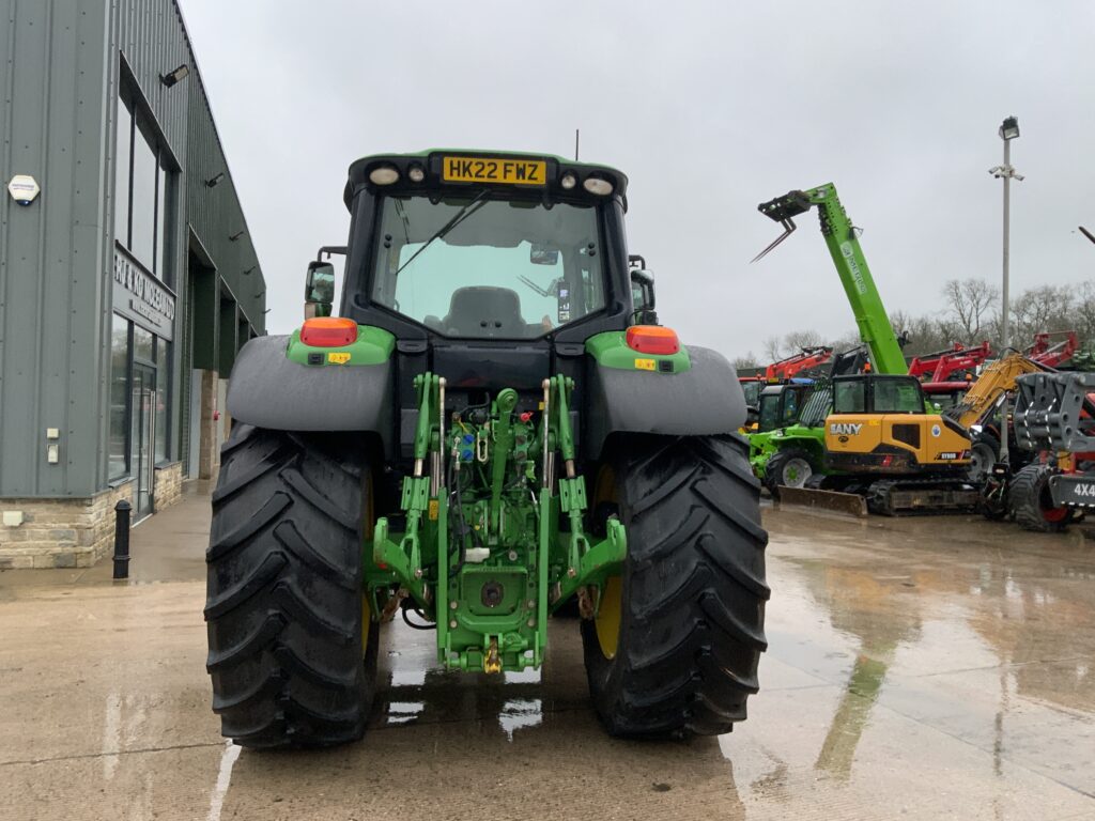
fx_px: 917
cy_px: 410
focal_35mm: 29
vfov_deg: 48.2
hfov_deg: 61.7
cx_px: 548
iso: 64
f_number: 1.8
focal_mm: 3
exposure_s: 1/67
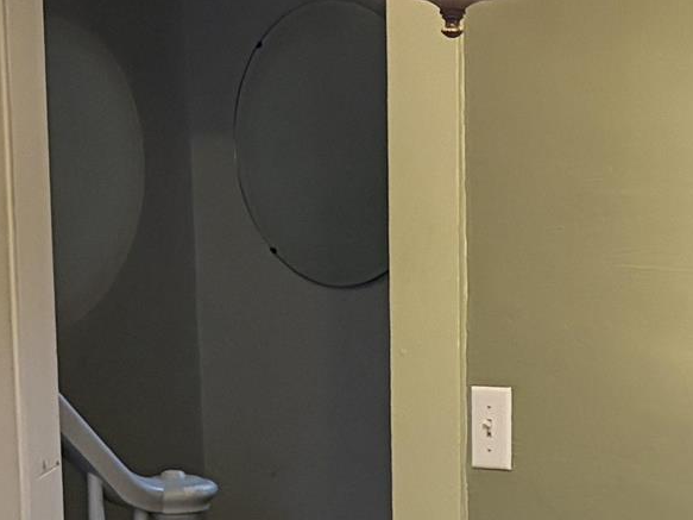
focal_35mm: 137
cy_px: 739
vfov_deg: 10.5
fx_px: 2742
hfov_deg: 14.4
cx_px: 393
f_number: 1.6
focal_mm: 5.96
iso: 400
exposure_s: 1/60
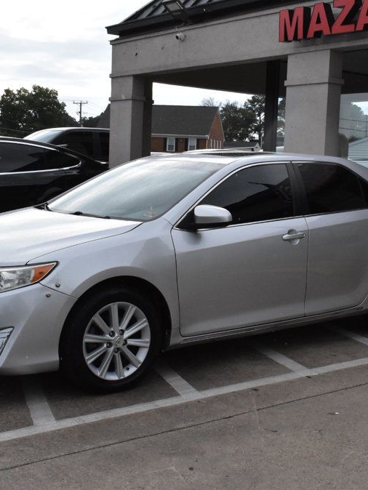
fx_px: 775
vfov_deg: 35.1
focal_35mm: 55
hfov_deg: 26.5
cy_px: 244
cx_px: 246
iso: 2500
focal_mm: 25
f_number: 13
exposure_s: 1/1250
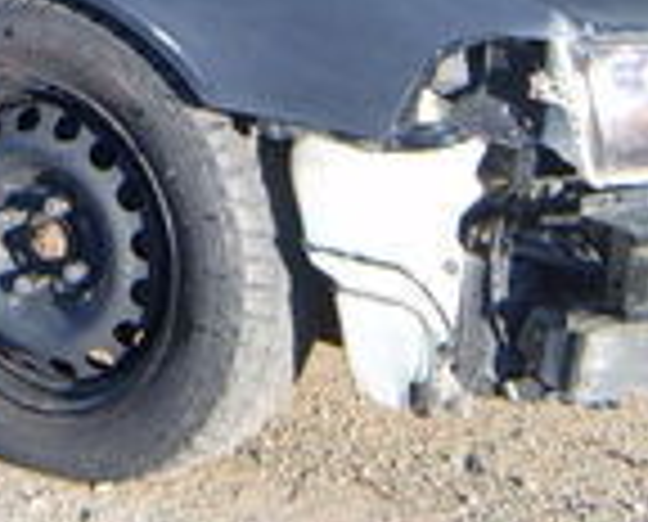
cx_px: -68
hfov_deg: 11.8
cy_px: -158
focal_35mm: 160
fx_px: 3077
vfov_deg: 9.5
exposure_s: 1/250
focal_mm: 6.2
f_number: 2.9
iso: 63
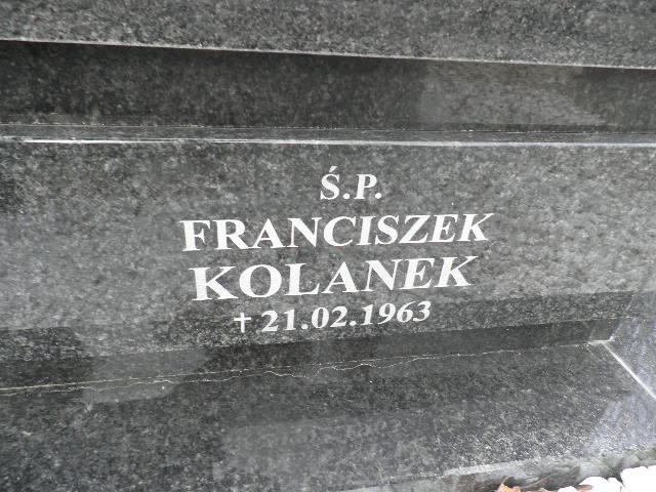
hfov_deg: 71.6
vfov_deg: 56.8
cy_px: 246
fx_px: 455
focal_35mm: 24
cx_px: 328
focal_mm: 4.3
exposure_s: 1/50
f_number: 3.3
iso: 64
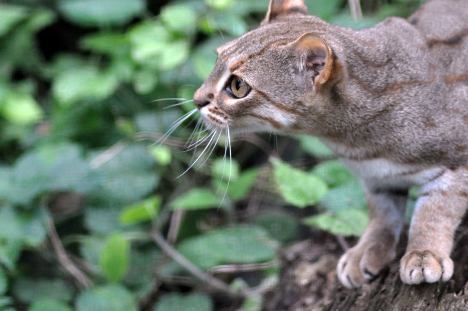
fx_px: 3312
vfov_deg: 5.4
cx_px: 268
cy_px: 108
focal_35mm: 255
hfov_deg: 8.1
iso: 1250
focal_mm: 122
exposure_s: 1/125
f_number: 4.2
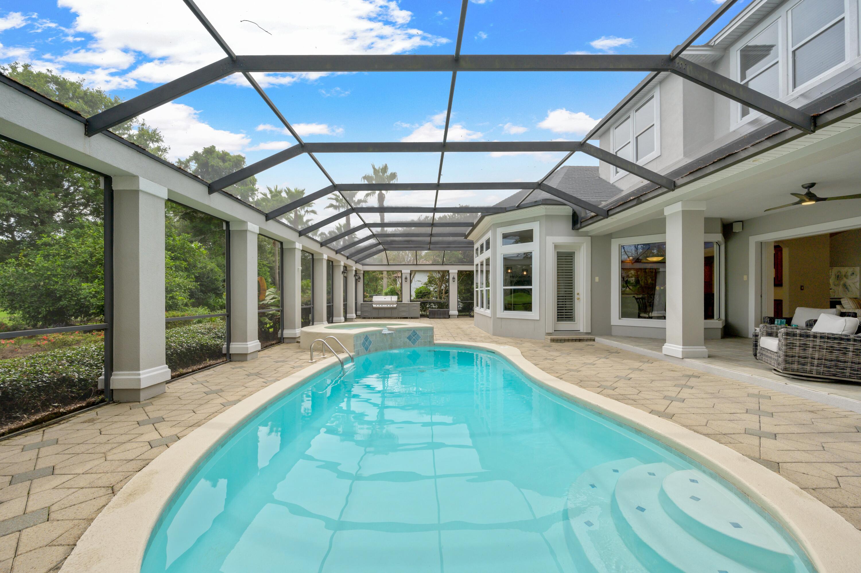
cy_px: 286
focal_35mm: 14
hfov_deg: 104.3
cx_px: 430
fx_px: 335
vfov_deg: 81.1
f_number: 9
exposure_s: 1/200
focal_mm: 14
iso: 125
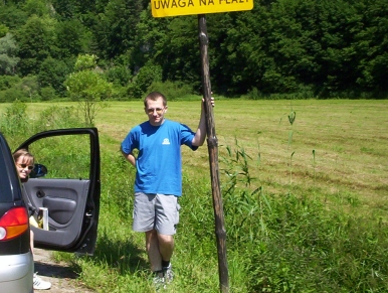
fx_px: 707
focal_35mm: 63
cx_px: 83
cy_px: 129
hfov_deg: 30.0
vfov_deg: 23.3
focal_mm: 4.99
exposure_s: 1/600
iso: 100
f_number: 4.5
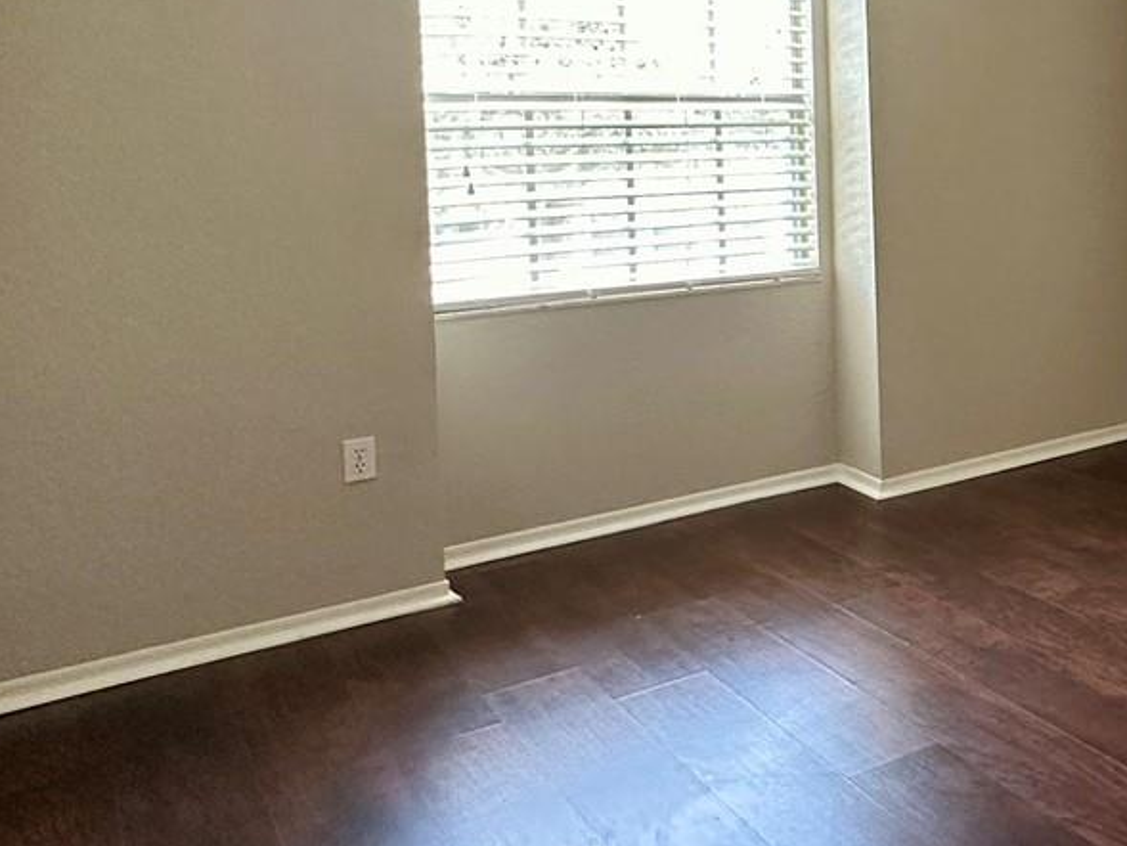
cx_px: 1286
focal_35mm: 38
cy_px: 174
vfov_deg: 36.5
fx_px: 1237
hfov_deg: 38.8
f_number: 2.2
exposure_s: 1/120
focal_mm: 2.22
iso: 200
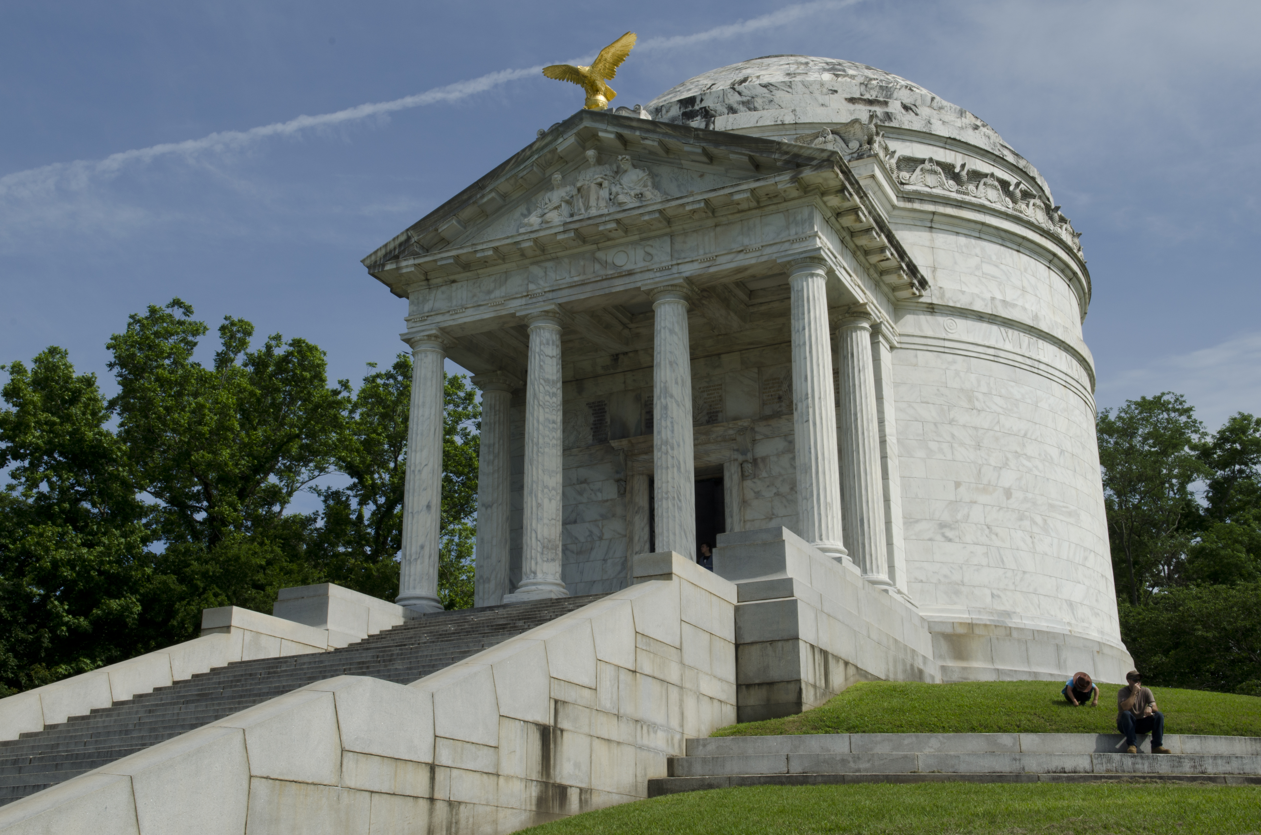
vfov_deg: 29.7
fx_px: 1573
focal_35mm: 45
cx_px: 630
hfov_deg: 43.7
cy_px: 418
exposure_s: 1/100
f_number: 16
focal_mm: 30
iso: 100
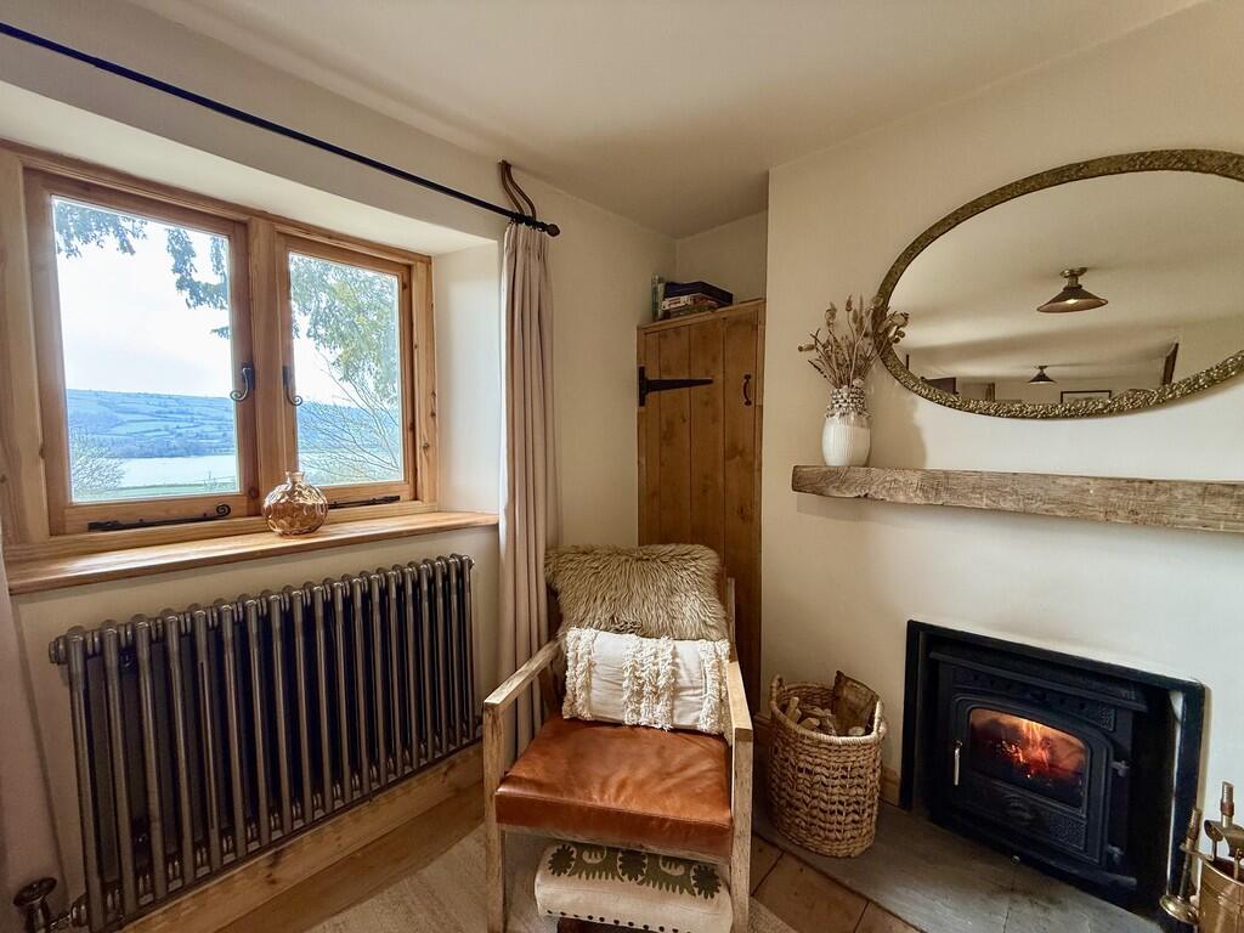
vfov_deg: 85.7
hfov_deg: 102.1
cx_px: 622
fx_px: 503
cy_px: 466
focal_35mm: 14
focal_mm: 2.22
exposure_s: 1/100
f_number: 2.2
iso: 80
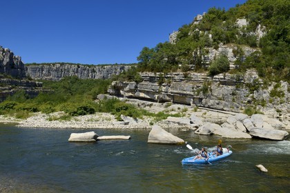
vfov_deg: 53.1
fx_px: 193
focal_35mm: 24
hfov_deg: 73.7
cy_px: 96
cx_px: 145
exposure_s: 1/320
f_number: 14
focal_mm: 24
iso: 200
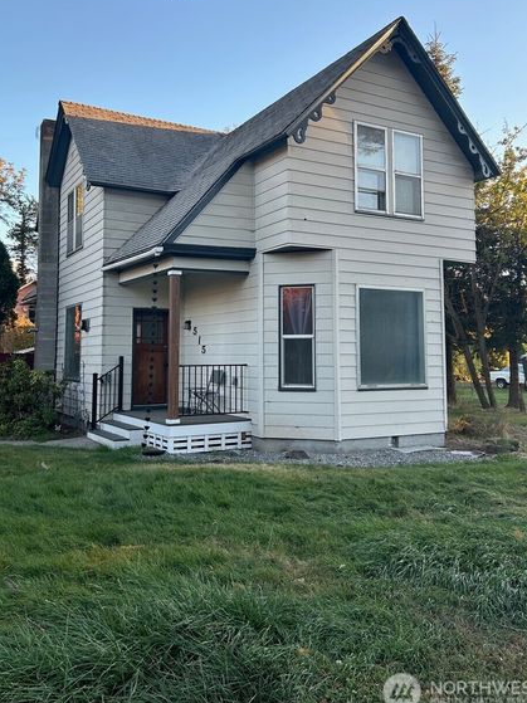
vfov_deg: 58.1
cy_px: 300
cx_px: 247
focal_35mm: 31
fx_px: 630
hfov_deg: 45.4
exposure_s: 1/395
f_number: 1.5
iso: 50
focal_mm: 5.7
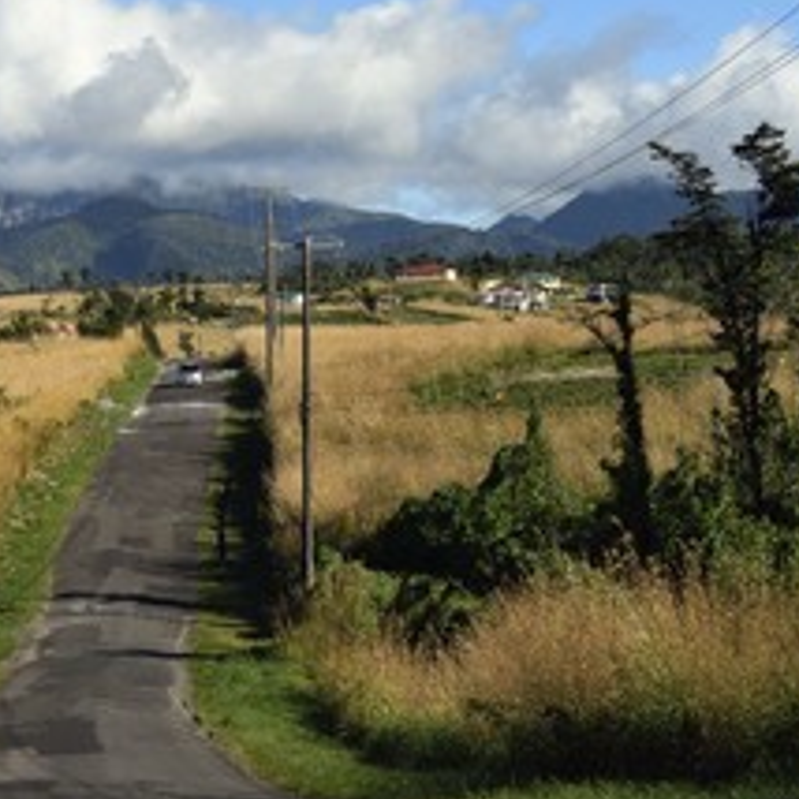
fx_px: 3055
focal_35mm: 117
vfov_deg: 14.9
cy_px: 377
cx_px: 26
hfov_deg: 14.7
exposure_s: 1/500
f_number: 11
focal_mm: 70
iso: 400
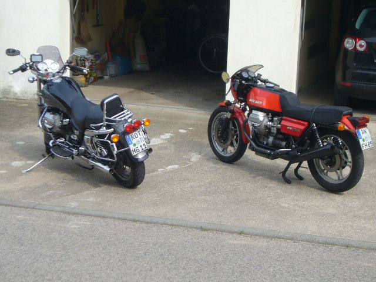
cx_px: 188
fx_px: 869
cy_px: 141
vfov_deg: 18.4
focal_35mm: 80
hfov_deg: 24.4
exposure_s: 1/250
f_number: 4
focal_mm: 9.6
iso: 80
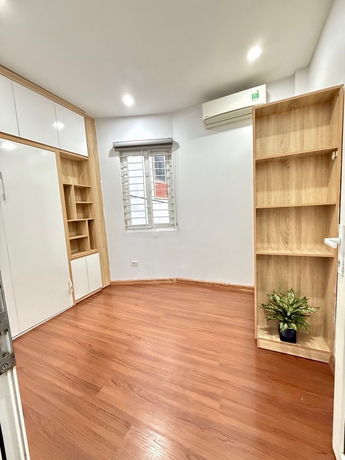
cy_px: 230
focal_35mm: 14
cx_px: 172
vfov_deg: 102.1
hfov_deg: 85.7
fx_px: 186
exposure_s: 1/50
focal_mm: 2.22
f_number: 2.2
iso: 1000
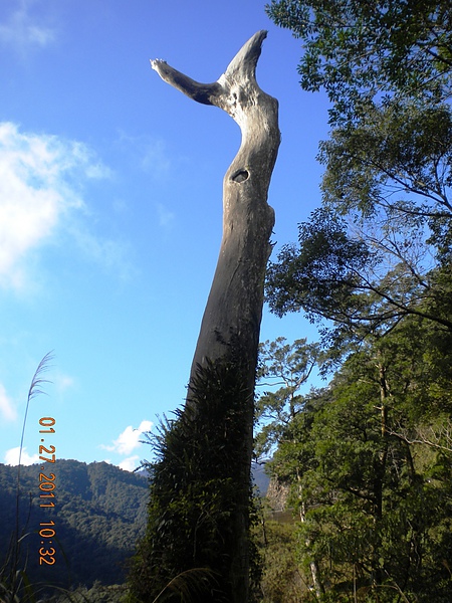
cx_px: 226
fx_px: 609
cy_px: 302
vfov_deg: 52.6
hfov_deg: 40.7
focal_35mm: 35
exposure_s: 1/380
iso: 80
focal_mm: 6.3
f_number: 4.6
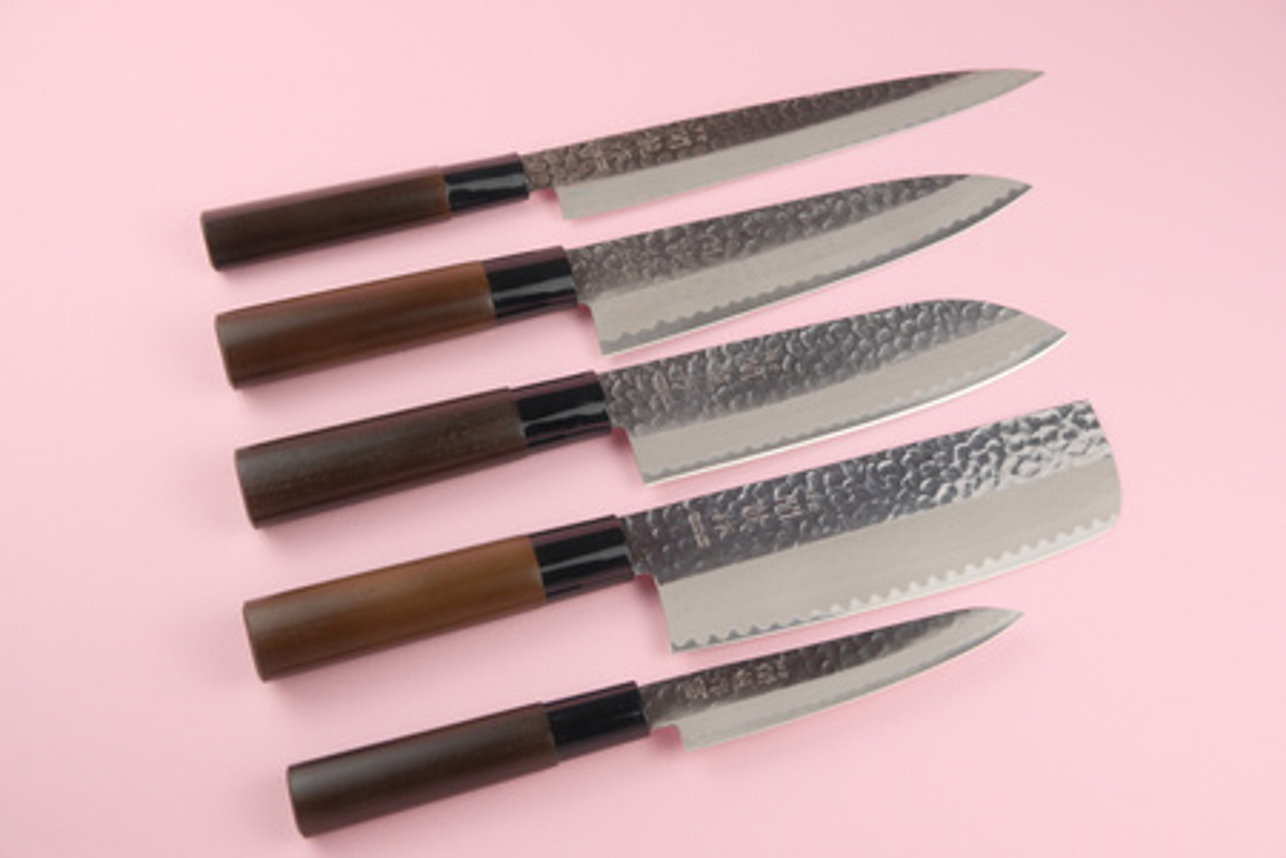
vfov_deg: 29.9
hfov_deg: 43.6
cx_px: 643
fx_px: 1607
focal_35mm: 45
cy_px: 429
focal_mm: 30.2
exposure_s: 1/125
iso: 400
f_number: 5.6
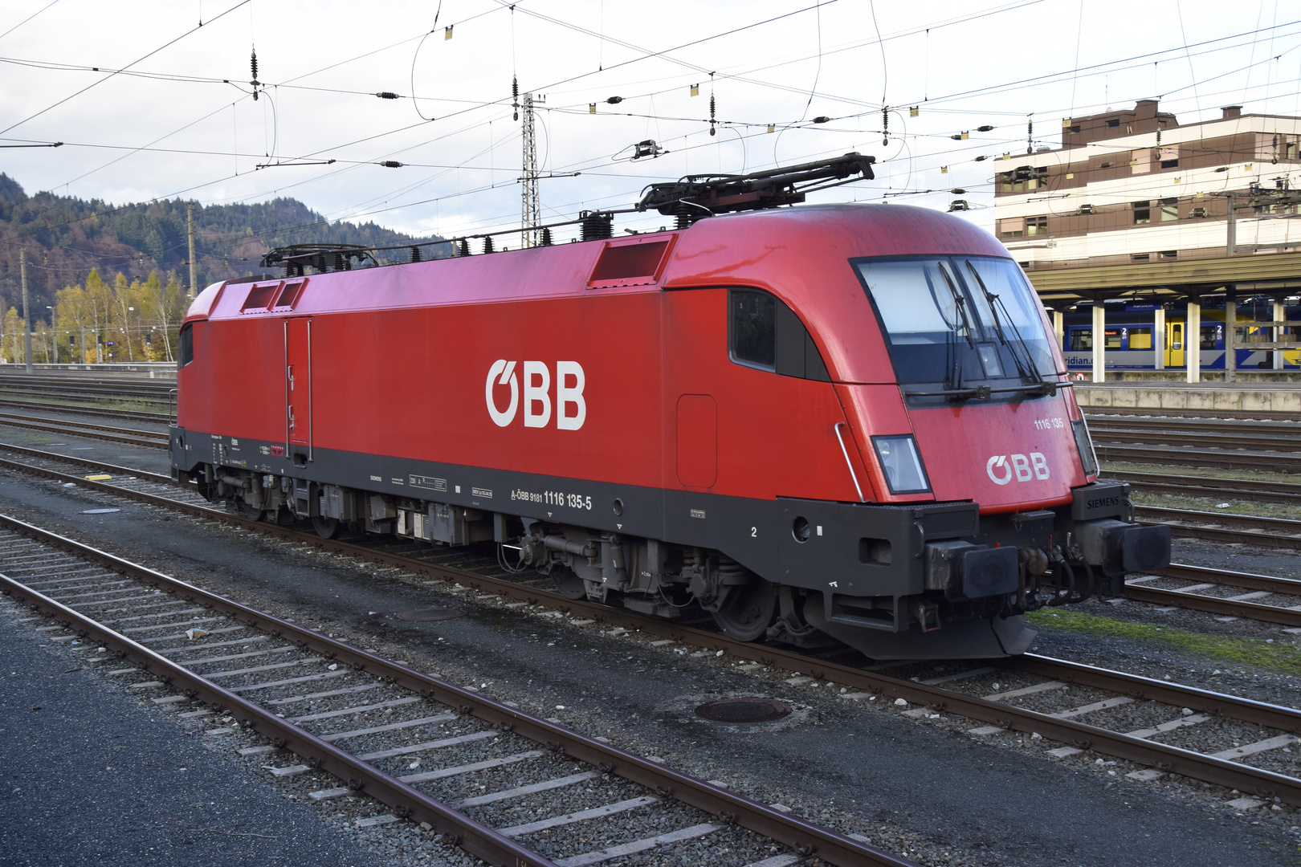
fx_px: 1518
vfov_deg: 31.9
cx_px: 650
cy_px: 434
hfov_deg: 46.4
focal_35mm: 42
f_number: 9
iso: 400
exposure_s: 1/160
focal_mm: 28
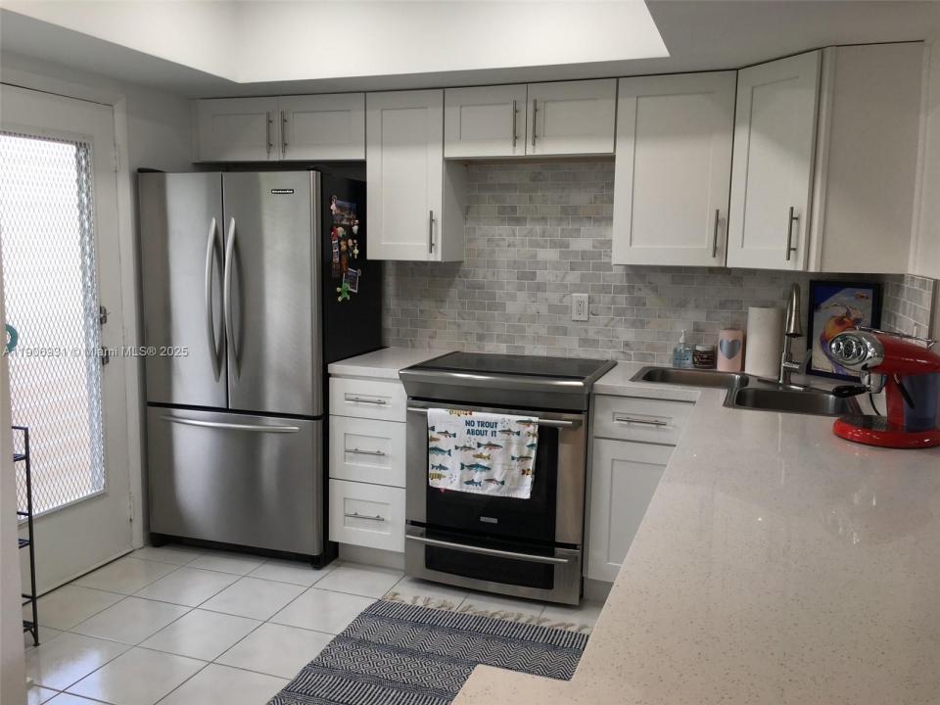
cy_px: 352
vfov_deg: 48.2
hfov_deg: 61.7
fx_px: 787
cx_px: 470
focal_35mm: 29
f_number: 2.2
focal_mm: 4.15
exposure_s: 1/40
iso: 25
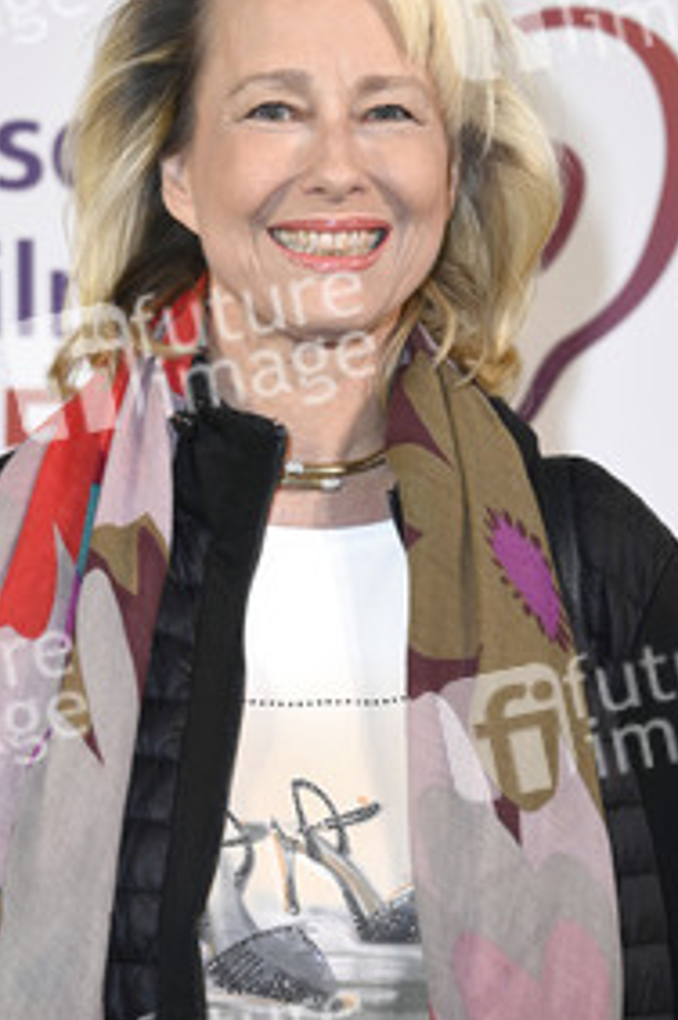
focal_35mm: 130
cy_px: 537
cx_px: 296
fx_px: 3681
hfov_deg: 10.5
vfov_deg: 15.8
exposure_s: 1/250
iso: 800
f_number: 5.6
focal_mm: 92
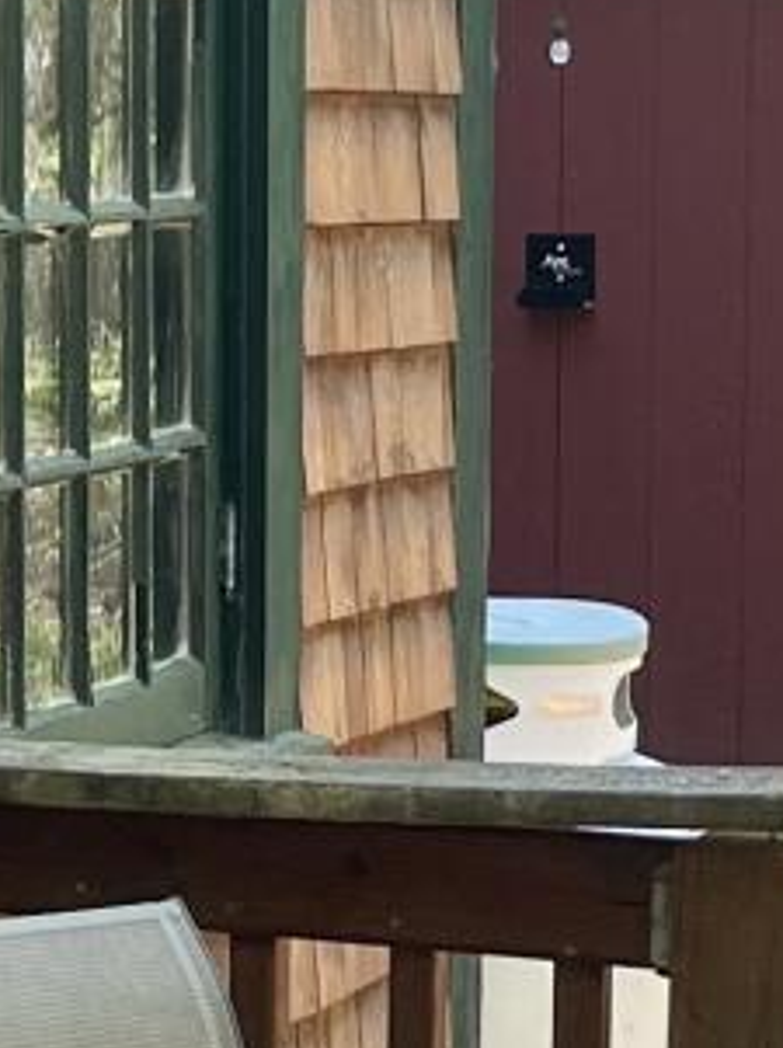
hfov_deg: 8.5
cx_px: 97
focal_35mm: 173
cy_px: 874
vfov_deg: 11.4
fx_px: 5229
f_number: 1.6
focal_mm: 5.1
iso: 50
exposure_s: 1/165
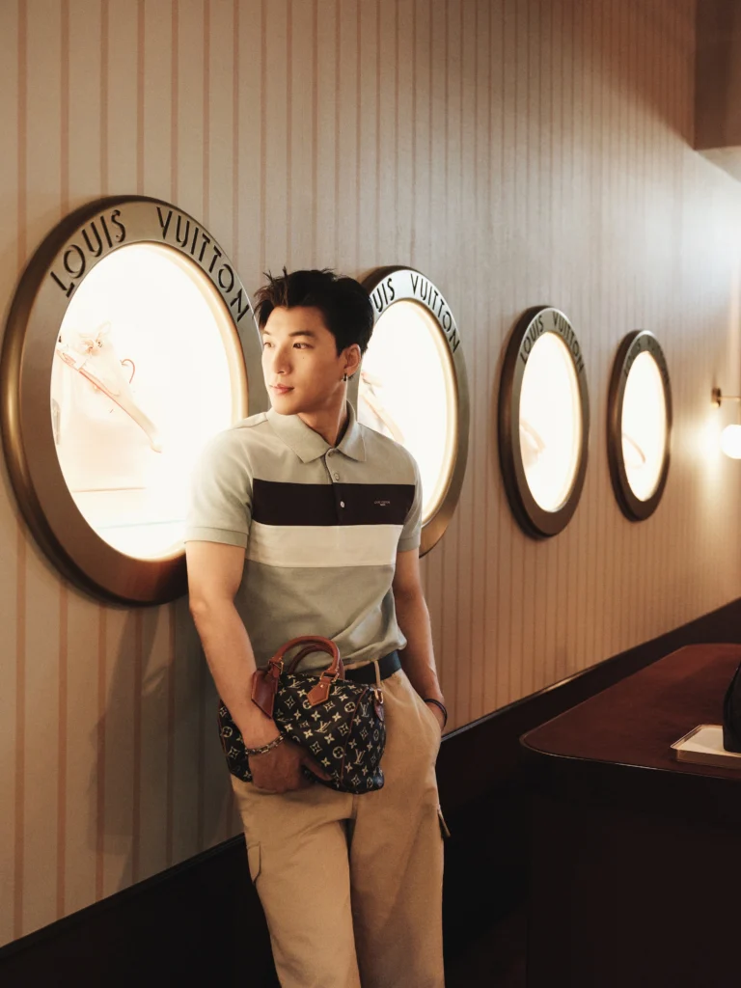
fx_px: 1284
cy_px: 494
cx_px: 370
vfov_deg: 42.1
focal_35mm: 45
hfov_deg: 32.2
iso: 6400
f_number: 4
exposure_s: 1/125
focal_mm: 57.5
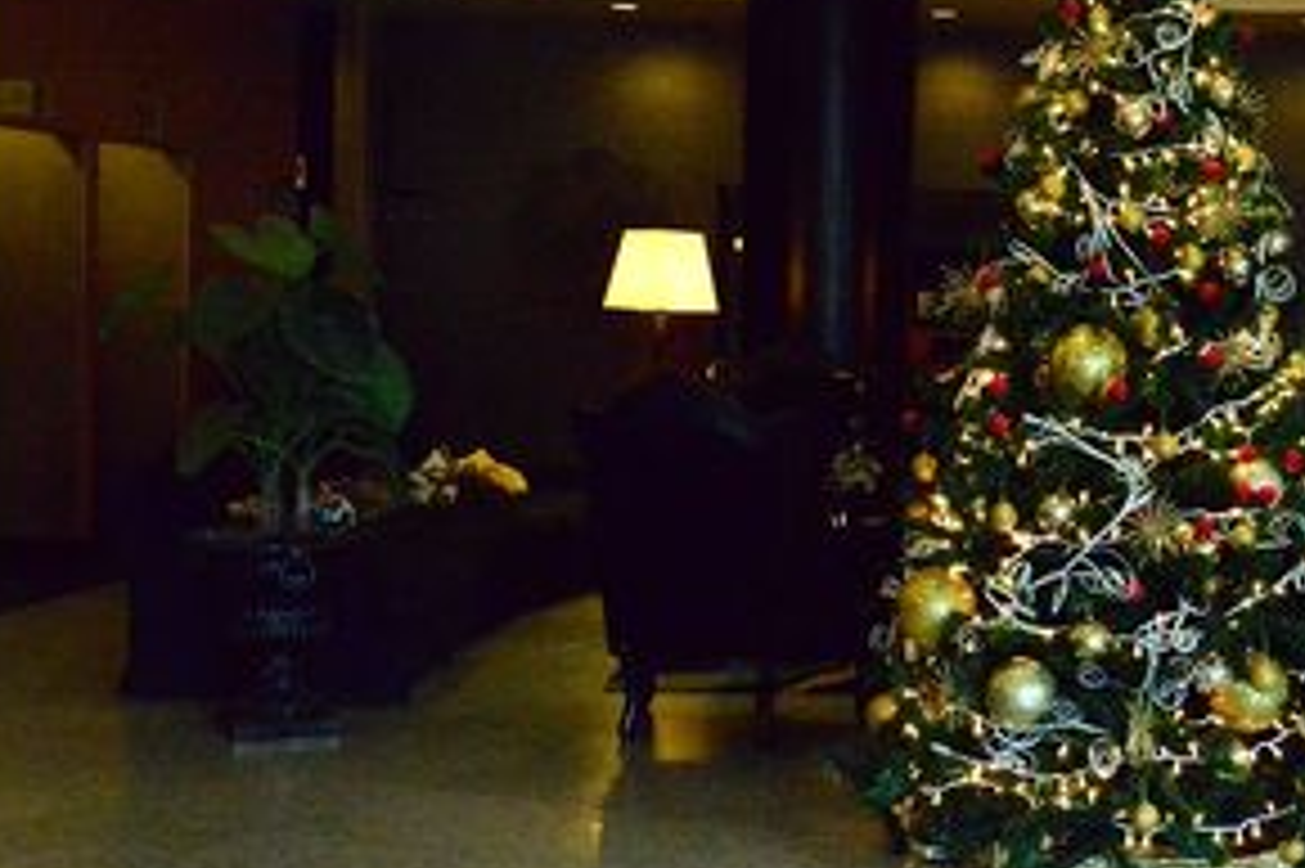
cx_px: 1130
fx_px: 2355
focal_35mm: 65
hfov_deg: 29.9
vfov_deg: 20.9
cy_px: 331
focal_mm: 29
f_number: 8
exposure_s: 1/180
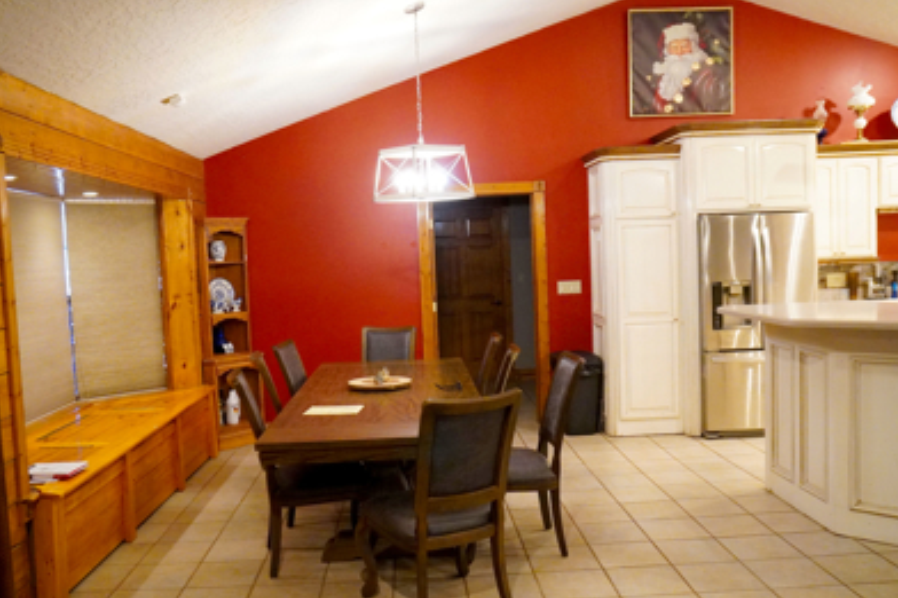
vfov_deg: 42.3
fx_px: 773
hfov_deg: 60.3
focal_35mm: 31
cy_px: 318
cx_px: 424
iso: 5000
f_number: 4
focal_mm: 18
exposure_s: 1/160
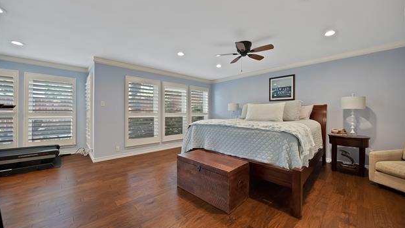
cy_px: 114
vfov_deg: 78.4
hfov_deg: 110.8
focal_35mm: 13
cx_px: 206
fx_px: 140
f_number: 3.2
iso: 12800
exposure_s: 1/400
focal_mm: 12
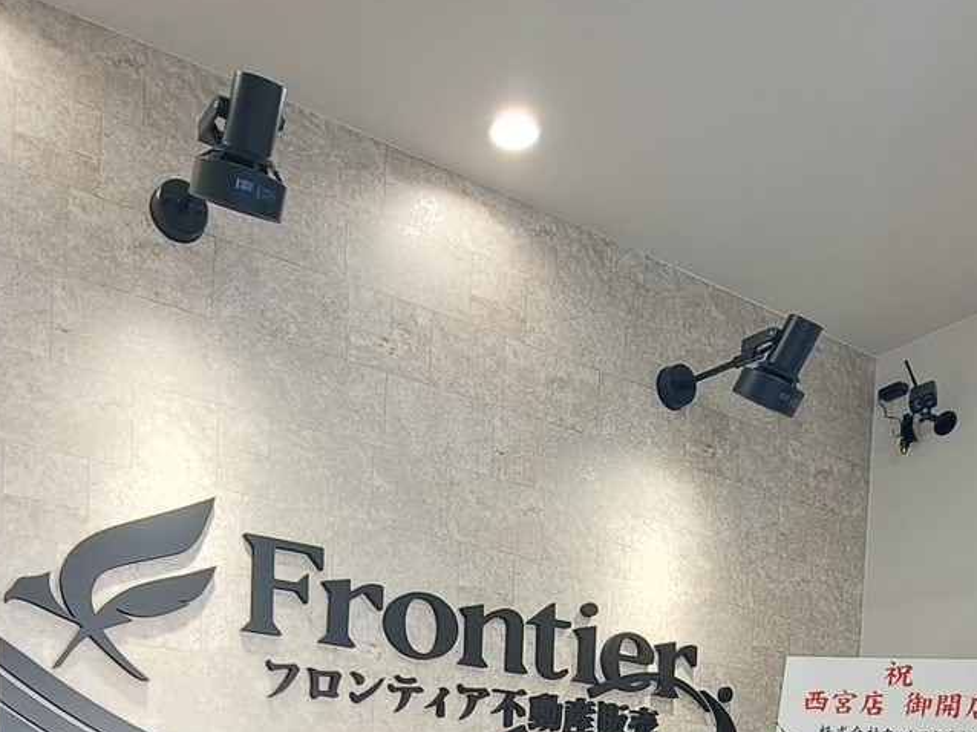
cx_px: 413
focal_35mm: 33
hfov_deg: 55.1
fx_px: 931
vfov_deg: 33.2
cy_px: 920
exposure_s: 1/50
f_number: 2.2
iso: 50
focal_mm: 1.74
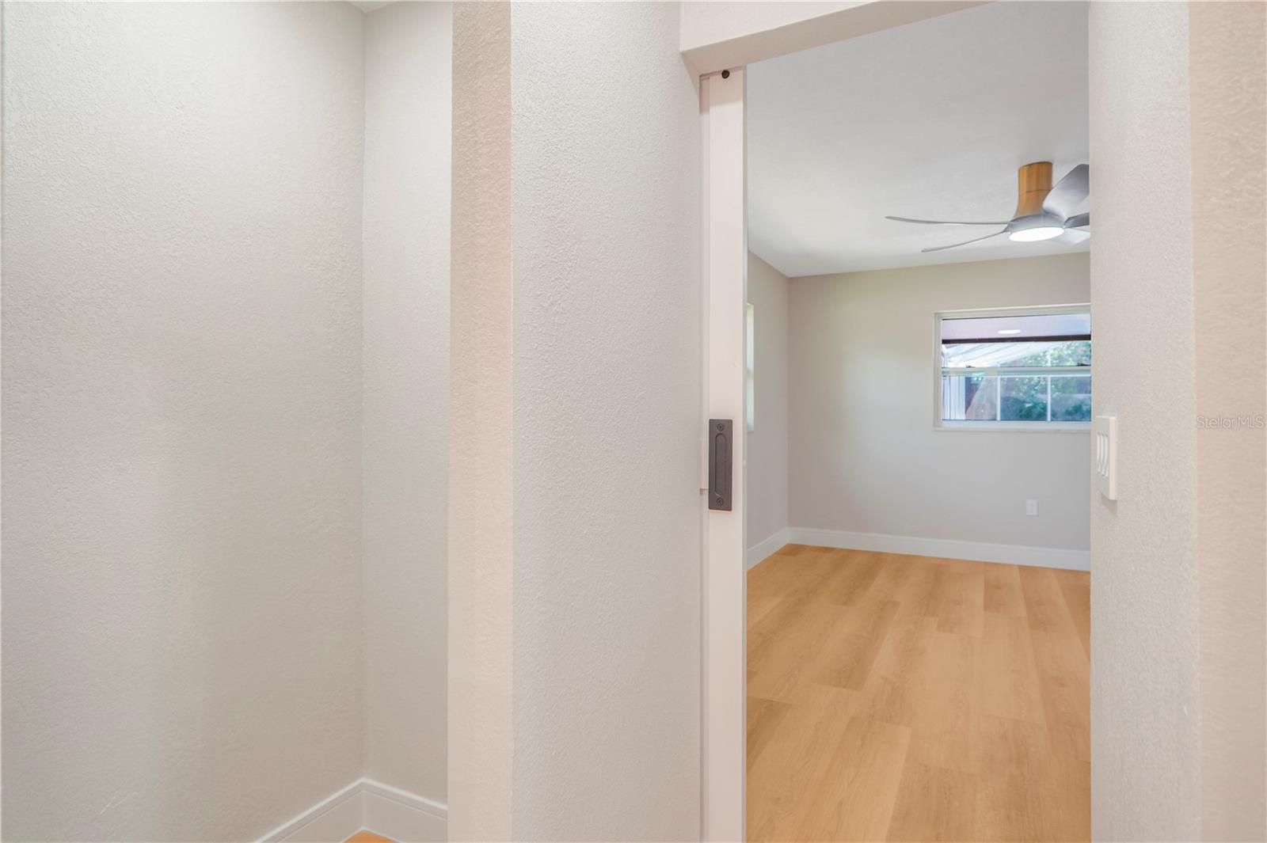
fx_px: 633
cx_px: 634
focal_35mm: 18
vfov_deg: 67.3
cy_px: 422
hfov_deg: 90.0
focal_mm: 12
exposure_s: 1/40
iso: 100
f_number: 2.2
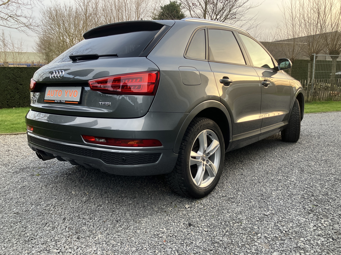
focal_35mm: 28
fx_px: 276
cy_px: 128
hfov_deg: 63.4
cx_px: 170
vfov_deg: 49.7
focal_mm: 3.99
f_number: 1.8
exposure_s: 1/121
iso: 80
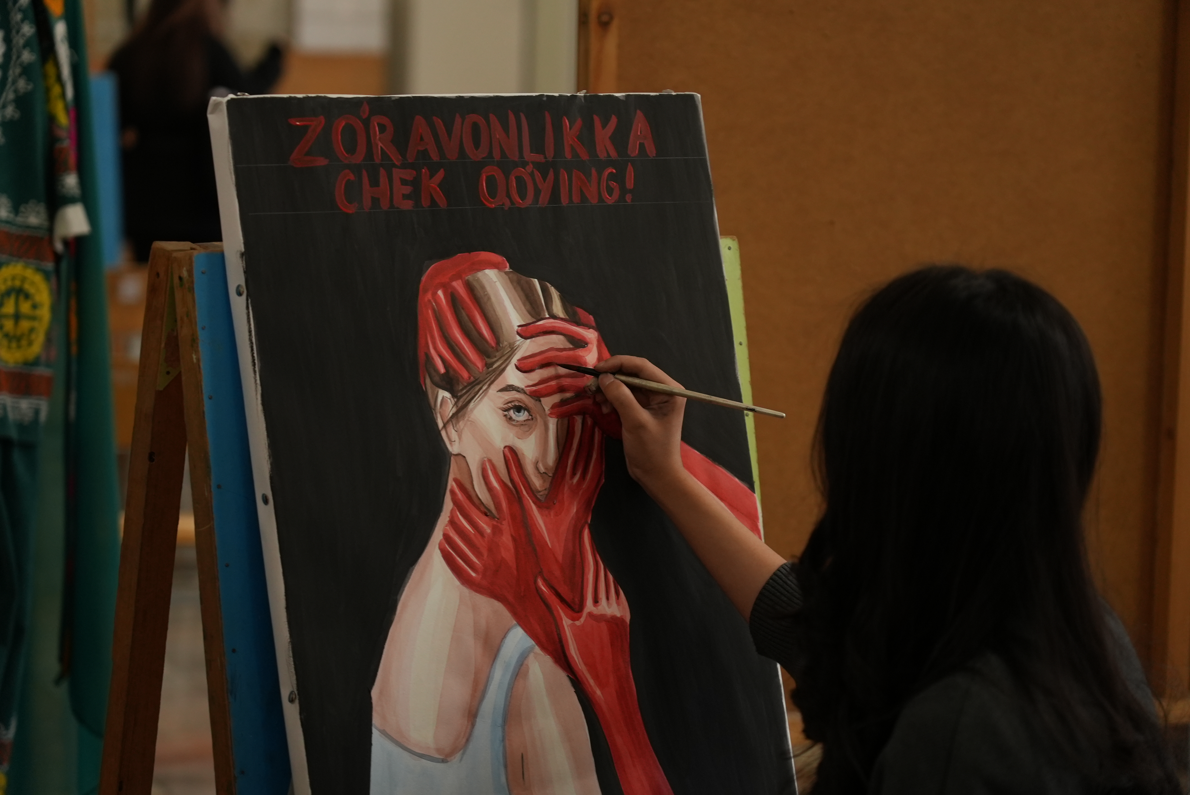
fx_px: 3076
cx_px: 595
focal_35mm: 93
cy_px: 398
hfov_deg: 21.9
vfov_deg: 14.7
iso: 2000
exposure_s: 1/100
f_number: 4
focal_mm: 93
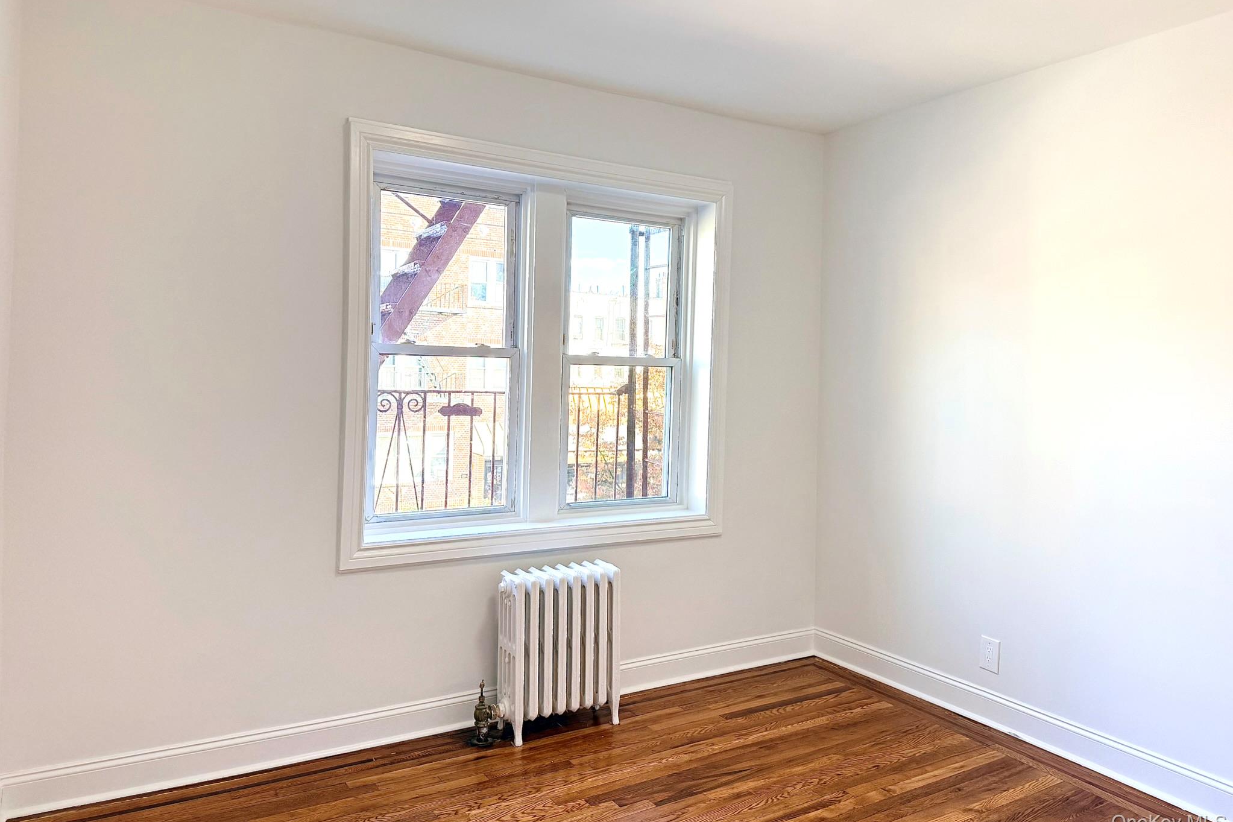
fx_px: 856
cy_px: 373
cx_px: 617
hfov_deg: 71.5
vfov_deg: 51.2
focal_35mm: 25
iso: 160
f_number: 1.78
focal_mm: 6.76
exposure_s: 1/229
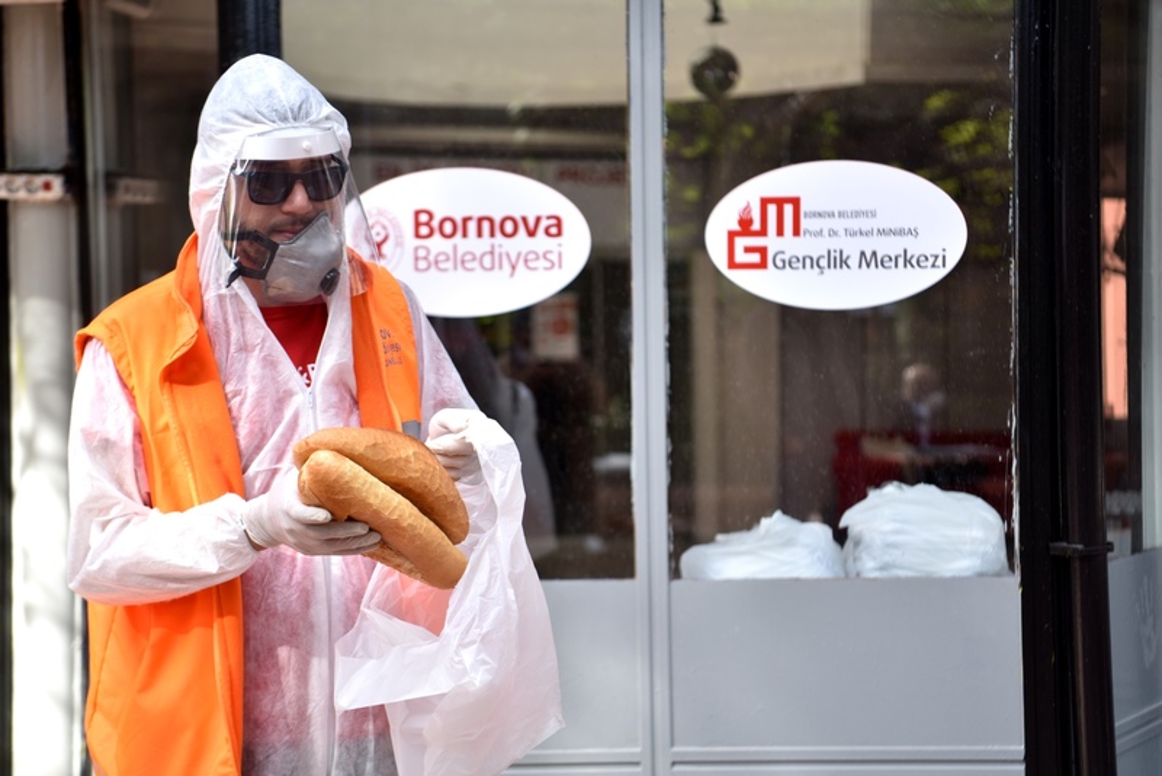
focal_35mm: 70
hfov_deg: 28.8
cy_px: 388
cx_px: 581
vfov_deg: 19.5
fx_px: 2260
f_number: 2.8
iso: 160
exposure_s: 1/320
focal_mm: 70
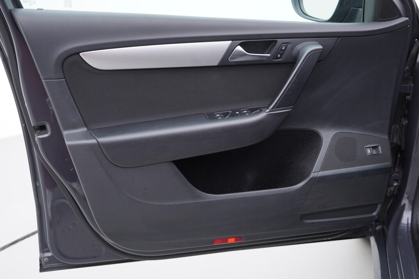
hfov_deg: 53.1
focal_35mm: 36
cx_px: 210
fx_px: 419
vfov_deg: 36.9
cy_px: 140
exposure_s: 1/40
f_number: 2.8
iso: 125
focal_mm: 24
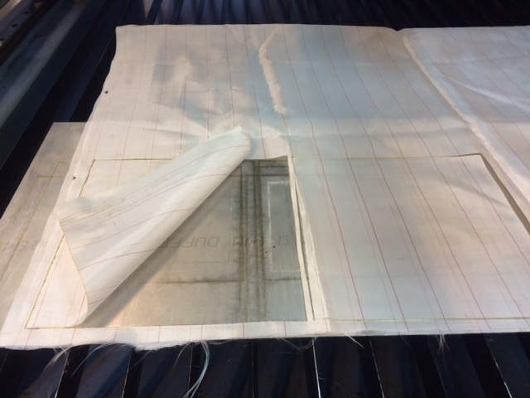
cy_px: 199
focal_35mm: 29
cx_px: 265
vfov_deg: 48.2
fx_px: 444
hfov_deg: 61.7
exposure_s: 1/33
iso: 125
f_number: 2.2
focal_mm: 4.15
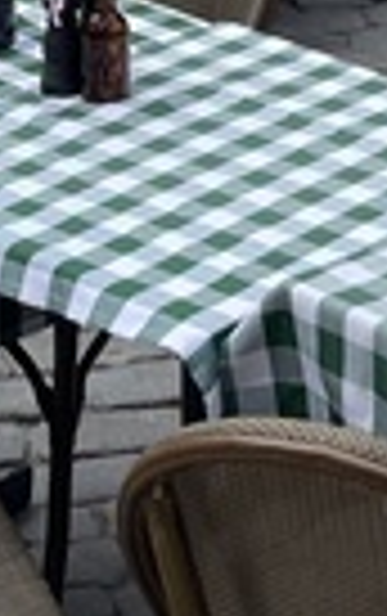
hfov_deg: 8.5
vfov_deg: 10.9
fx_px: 2591
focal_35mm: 154
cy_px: -989
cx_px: 297
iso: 32
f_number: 1.6
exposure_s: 1/1289
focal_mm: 4.2
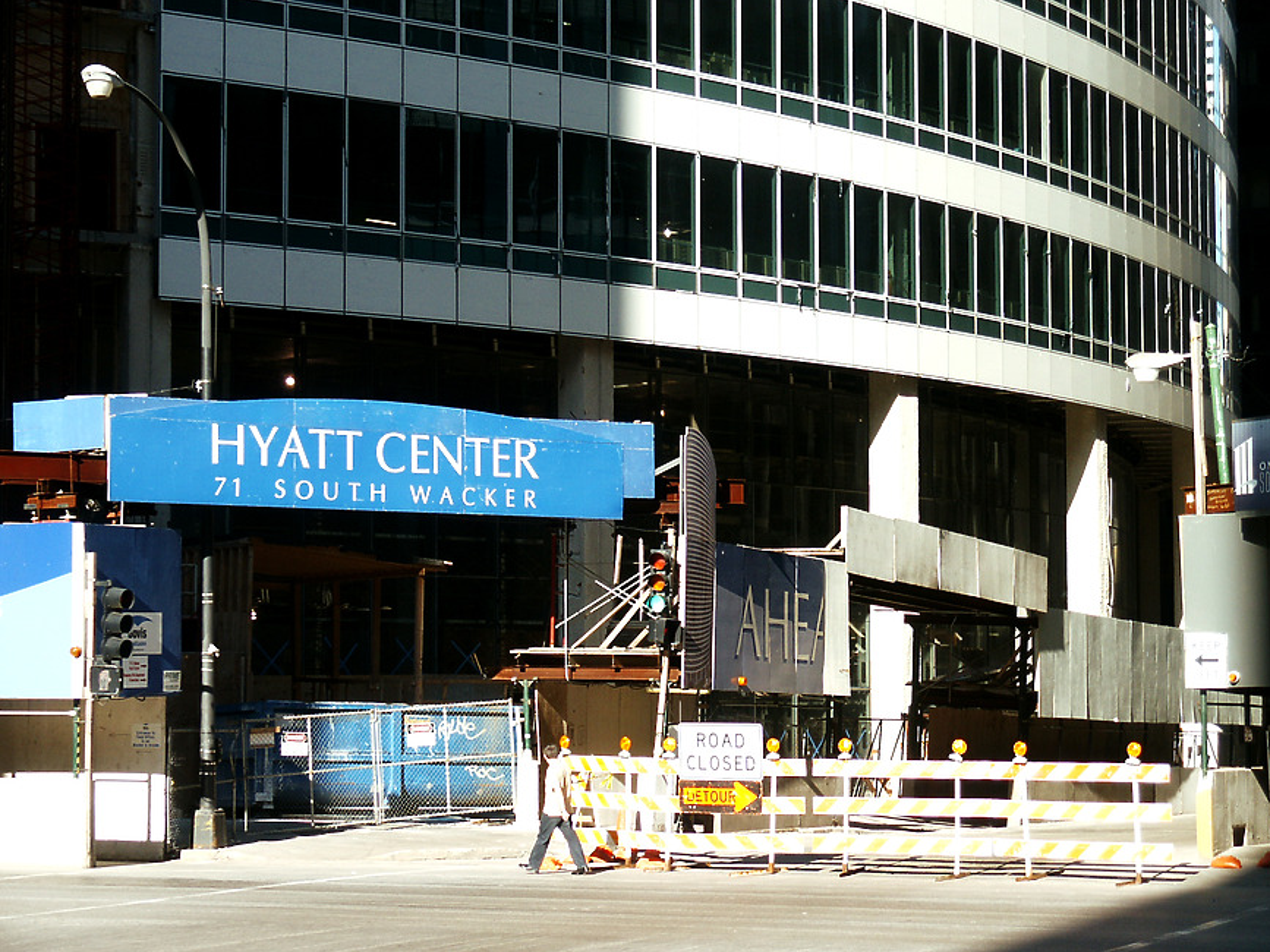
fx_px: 2971
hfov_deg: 24.1
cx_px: 647
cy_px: 478
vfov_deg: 18.2
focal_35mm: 81
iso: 64
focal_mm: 15.54
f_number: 3.6
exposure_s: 1/250
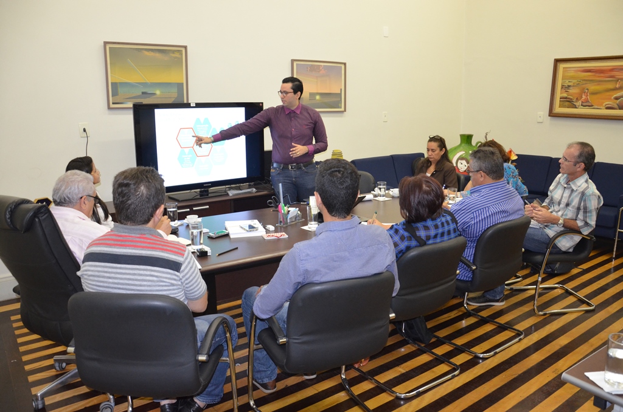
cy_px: 206
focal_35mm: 27
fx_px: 466
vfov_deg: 47.7
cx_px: 312
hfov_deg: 67.5
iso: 1600
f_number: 3.5
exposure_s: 1/60
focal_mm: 18
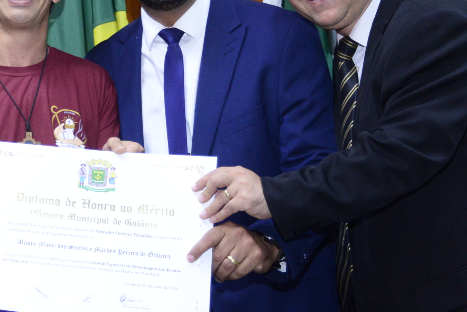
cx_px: -3
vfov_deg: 12.4
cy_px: 144
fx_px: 1441
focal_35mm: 111
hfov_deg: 18.0
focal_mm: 50
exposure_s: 1/60
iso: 2500
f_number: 5
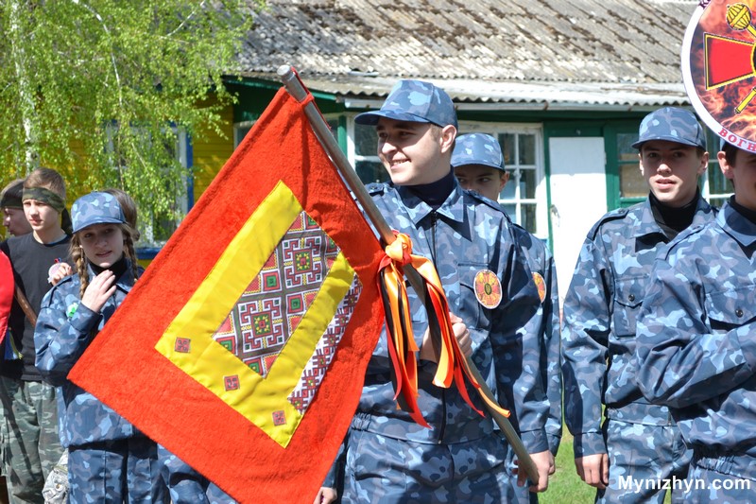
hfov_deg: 24.6
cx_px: 378
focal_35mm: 82
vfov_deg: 16.5
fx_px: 1732
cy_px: 252
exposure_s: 1/320
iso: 200
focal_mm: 55
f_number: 5.6
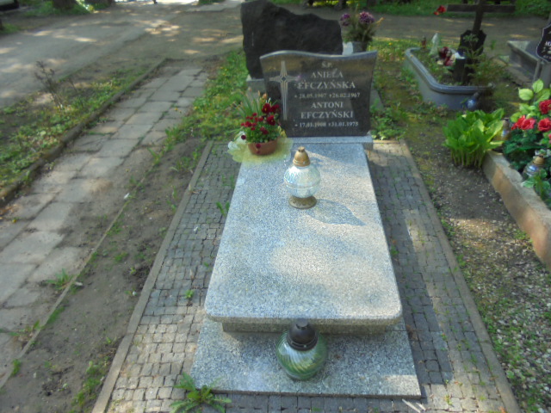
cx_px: 276
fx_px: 414
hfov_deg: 67.3
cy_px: 206
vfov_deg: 53.1
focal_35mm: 26
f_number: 3.5
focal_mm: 4.6
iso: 100
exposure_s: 1/125
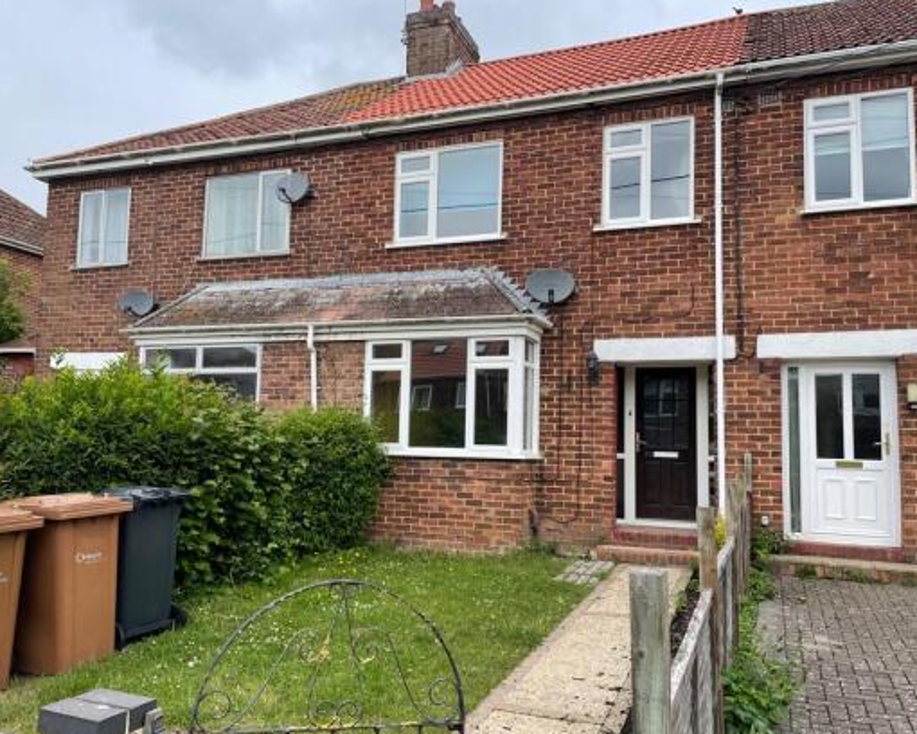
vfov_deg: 50.0
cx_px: 450
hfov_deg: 60.4
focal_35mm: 29
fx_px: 787
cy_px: 377
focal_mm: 4.2
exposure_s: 1/2020
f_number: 1.6
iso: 32
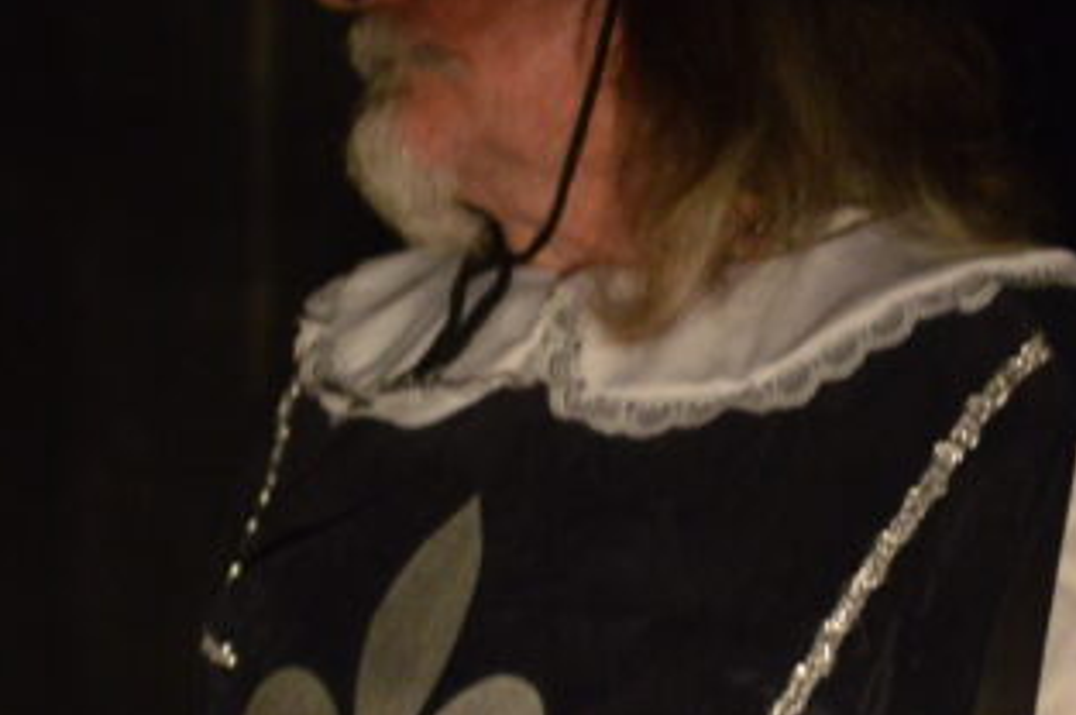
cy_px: 473
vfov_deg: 1.4
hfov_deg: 2.1
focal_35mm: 982
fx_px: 29320
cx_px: 210
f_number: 2.8
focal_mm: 200
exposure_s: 1/100
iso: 1600
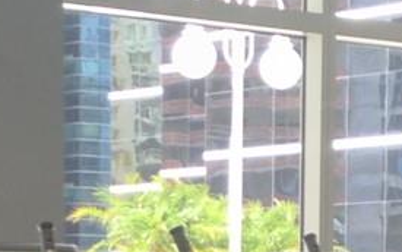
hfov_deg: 9.7
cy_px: 535
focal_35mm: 216
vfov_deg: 5.9
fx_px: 2367
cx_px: 167
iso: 64
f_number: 2.4
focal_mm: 4.28
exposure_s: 1/40
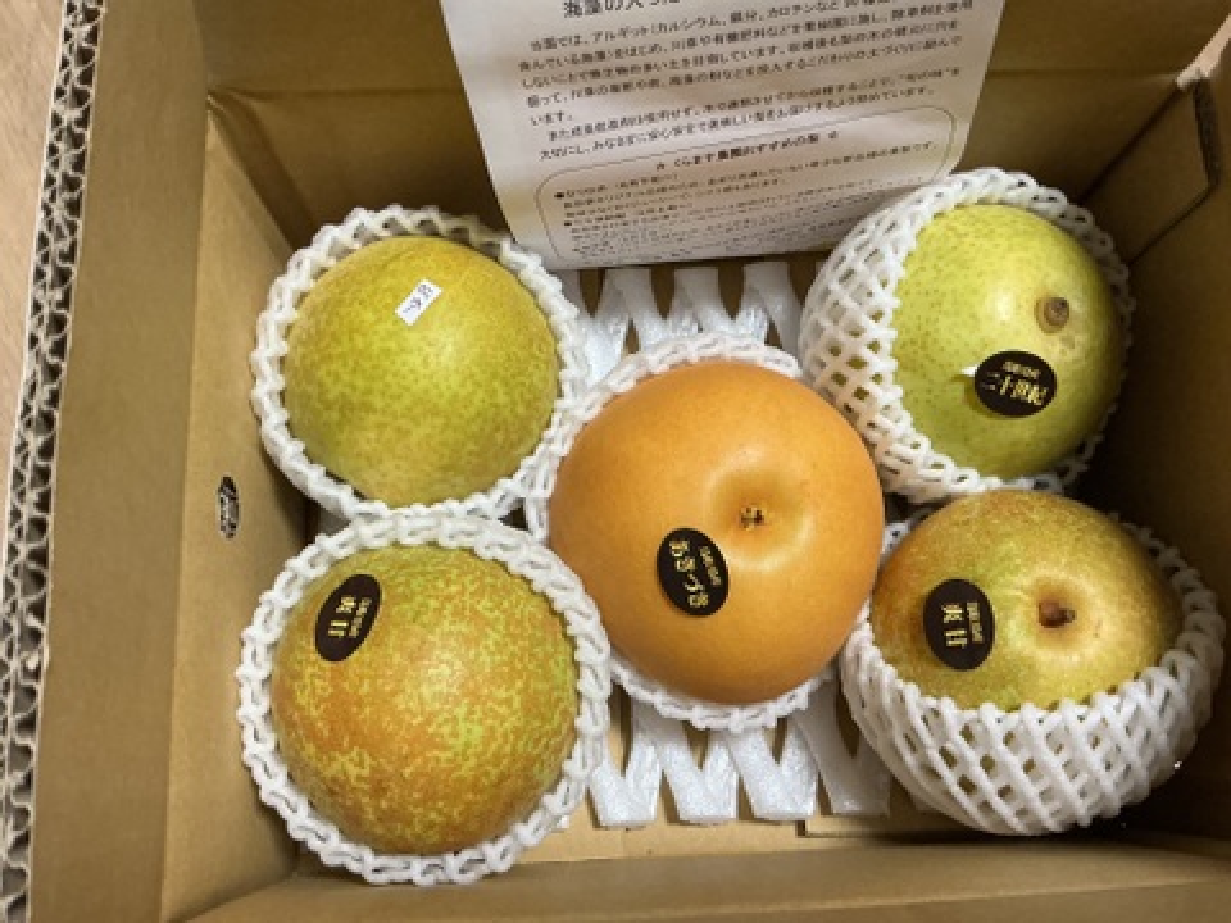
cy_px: 462
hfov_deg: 61.7
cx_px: 616
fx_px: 1031
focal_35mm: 29
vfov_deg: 48.2
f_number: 1.8
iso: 200
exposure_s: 1/60
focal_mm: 3
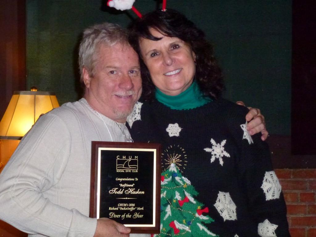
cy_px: 118
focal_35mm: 89
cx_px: 158
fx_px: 812
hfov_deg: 22.0
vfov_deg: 16.6
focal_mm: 16
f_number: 4.9
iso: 800
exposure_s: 1/60
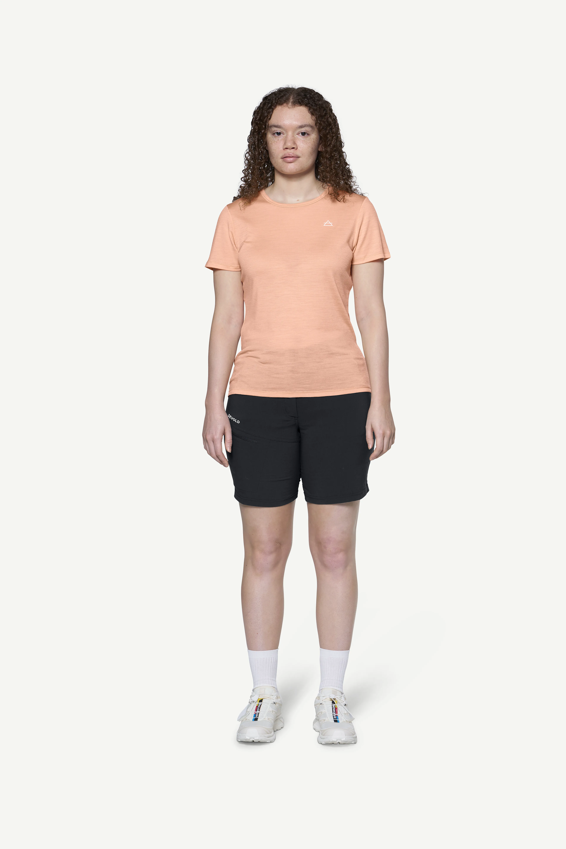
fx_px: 1651
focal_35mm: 70
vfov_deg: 28.8
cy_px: 424
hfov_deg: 19.5
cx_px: 283
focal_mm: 70
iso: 160
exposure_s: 1/160
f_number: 7.1
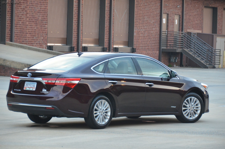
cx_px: 112
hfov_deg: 12.3
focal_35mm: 168
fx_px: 1048
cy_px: 74
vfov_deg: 8.1
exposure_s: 1/250
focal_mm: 112
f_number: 5.3
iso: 1600
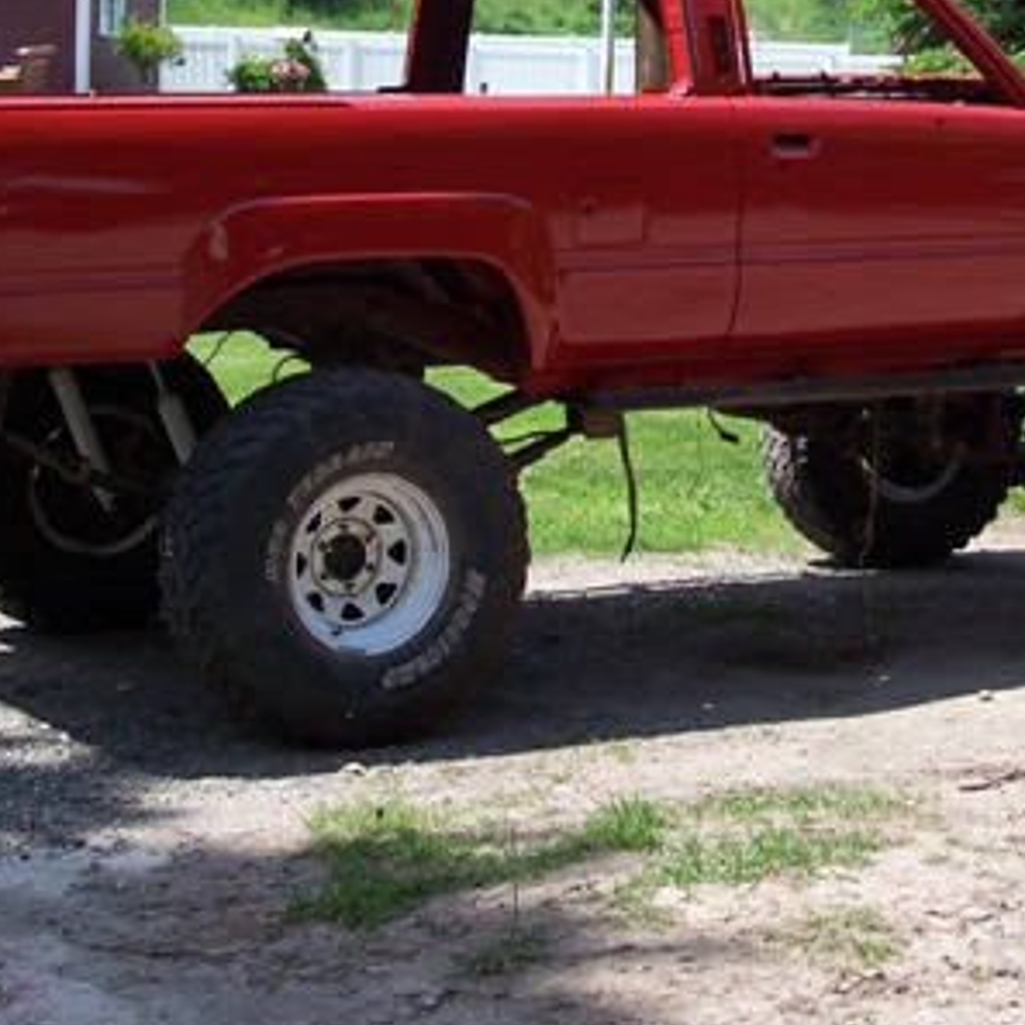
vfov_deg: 17.8
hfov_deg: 17.9
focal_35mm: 97
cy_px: 221
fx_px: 3250
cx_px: 697
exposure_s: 1/500
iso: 80
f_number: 3
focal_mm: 8.5
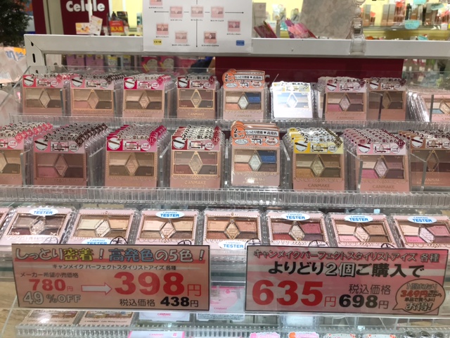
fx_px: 364
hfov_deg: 63.4
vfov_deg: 49.7
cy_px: 169
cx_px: 225
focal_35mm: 28
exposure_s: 1/120
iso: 32
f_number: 1.8
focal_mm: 3.99
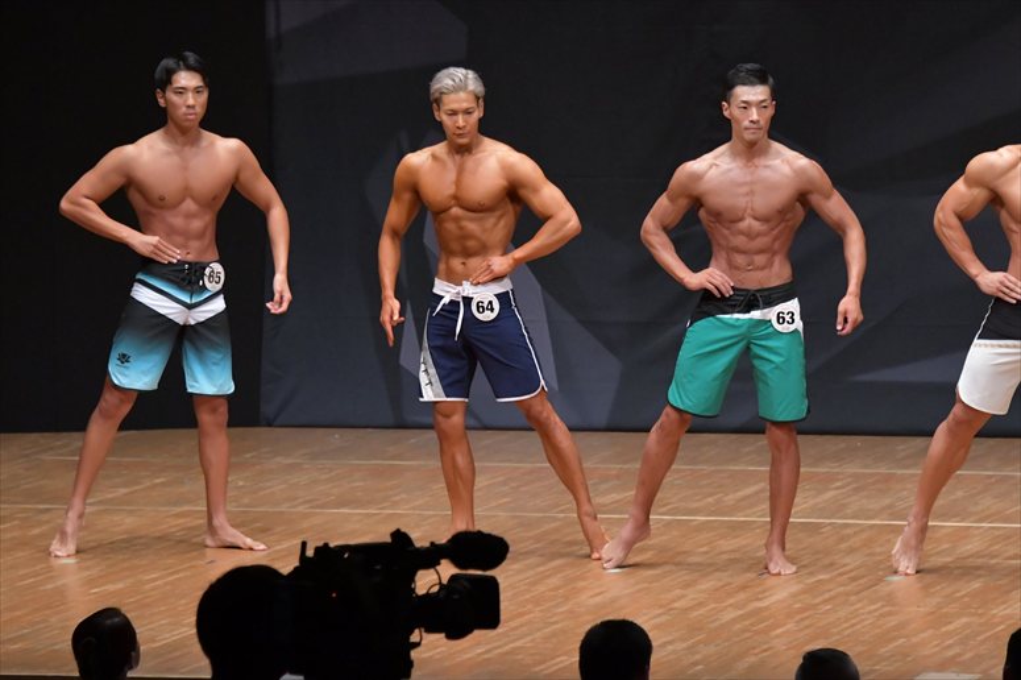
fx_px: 6803
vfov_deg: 5.7
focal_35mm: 240
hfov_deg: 8.6
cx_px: 510
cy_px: 340
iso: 6400
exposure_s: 1/400
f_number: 5.6
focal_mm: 160
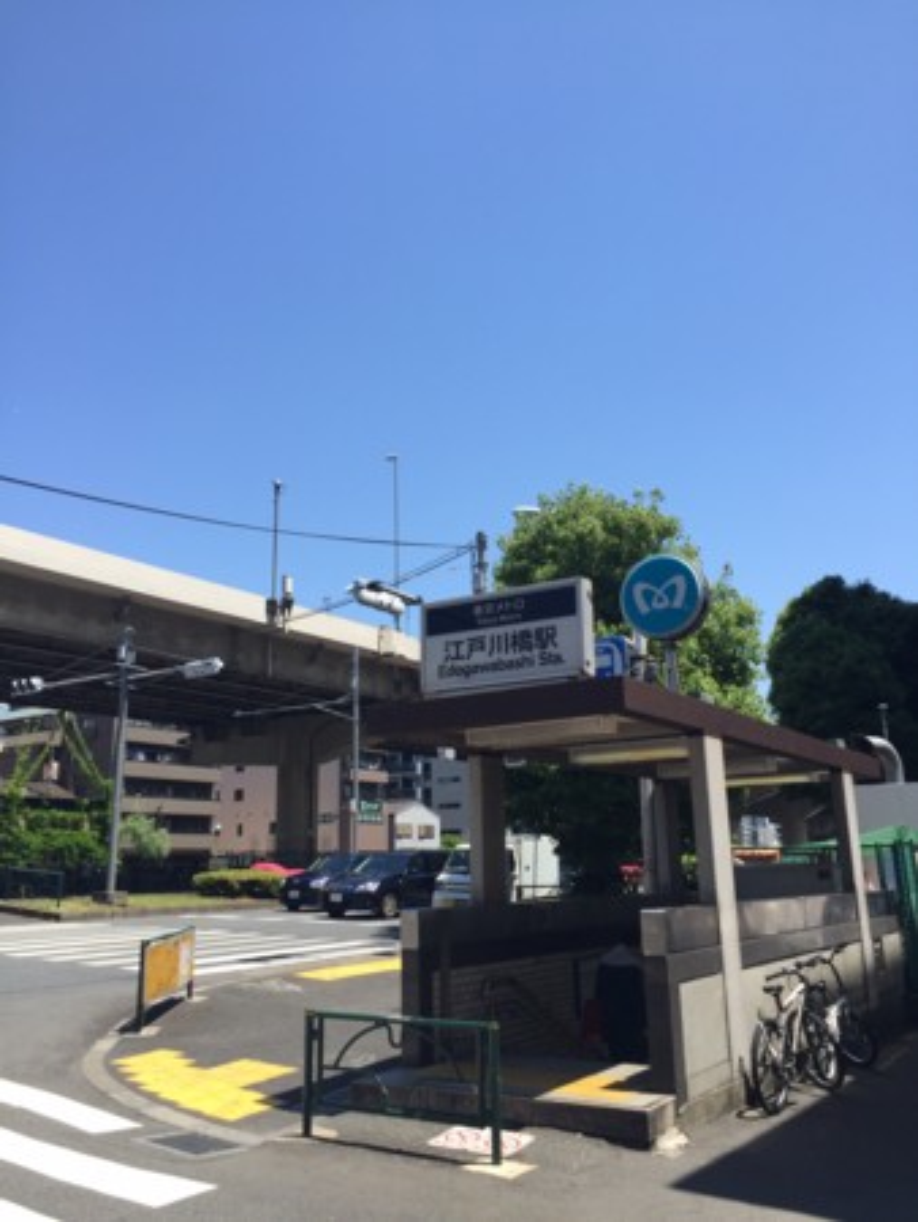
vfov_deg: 61.6
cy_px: 611
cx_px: 459
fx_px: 1024
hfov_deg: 48.3
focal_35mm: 29
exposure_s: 1/1199
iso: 32
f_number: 2.2
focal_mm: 4.15
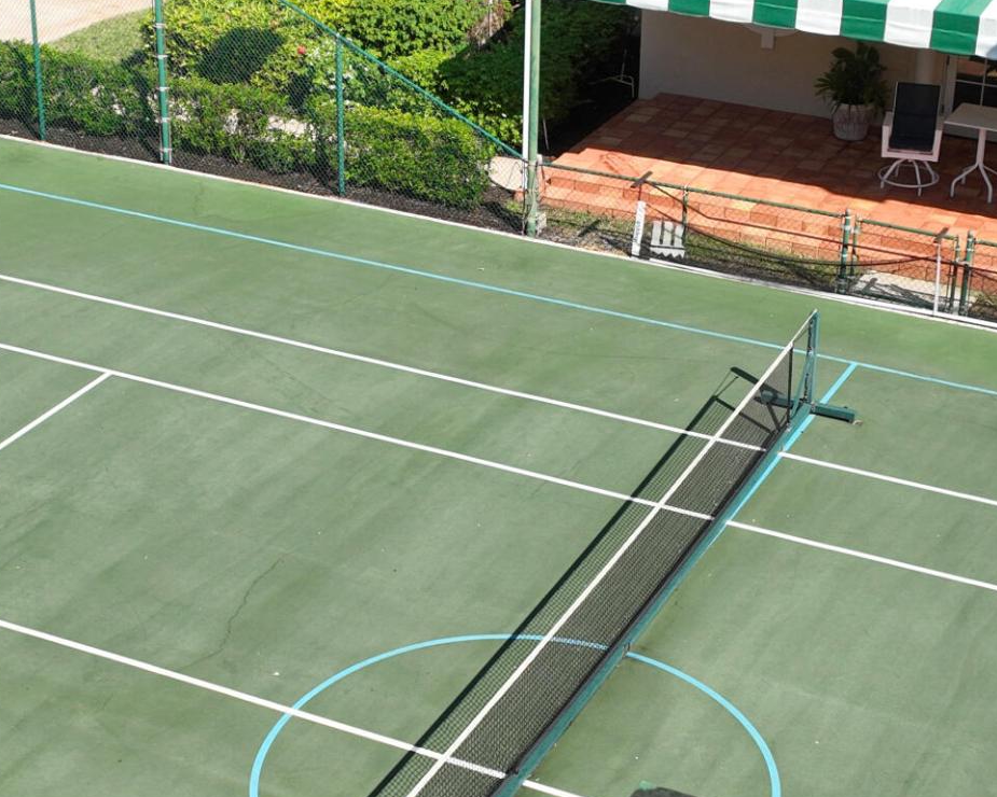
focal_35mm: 73
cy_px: 390
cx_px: 486
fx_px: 2154
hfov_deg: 26.1
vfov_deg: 21.0
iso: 120
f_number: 2.8
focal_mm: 12.29
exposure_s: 1/2000
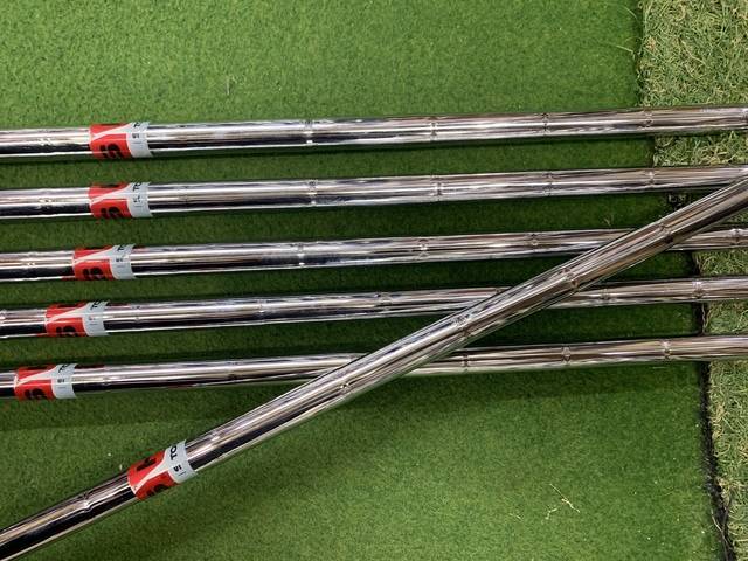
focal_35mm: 26
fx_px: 562
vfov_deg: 53.1
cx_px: 374
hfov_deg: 67.3
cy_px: 280
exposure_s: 1/60
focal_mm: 4.25
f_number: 1.8
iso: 250
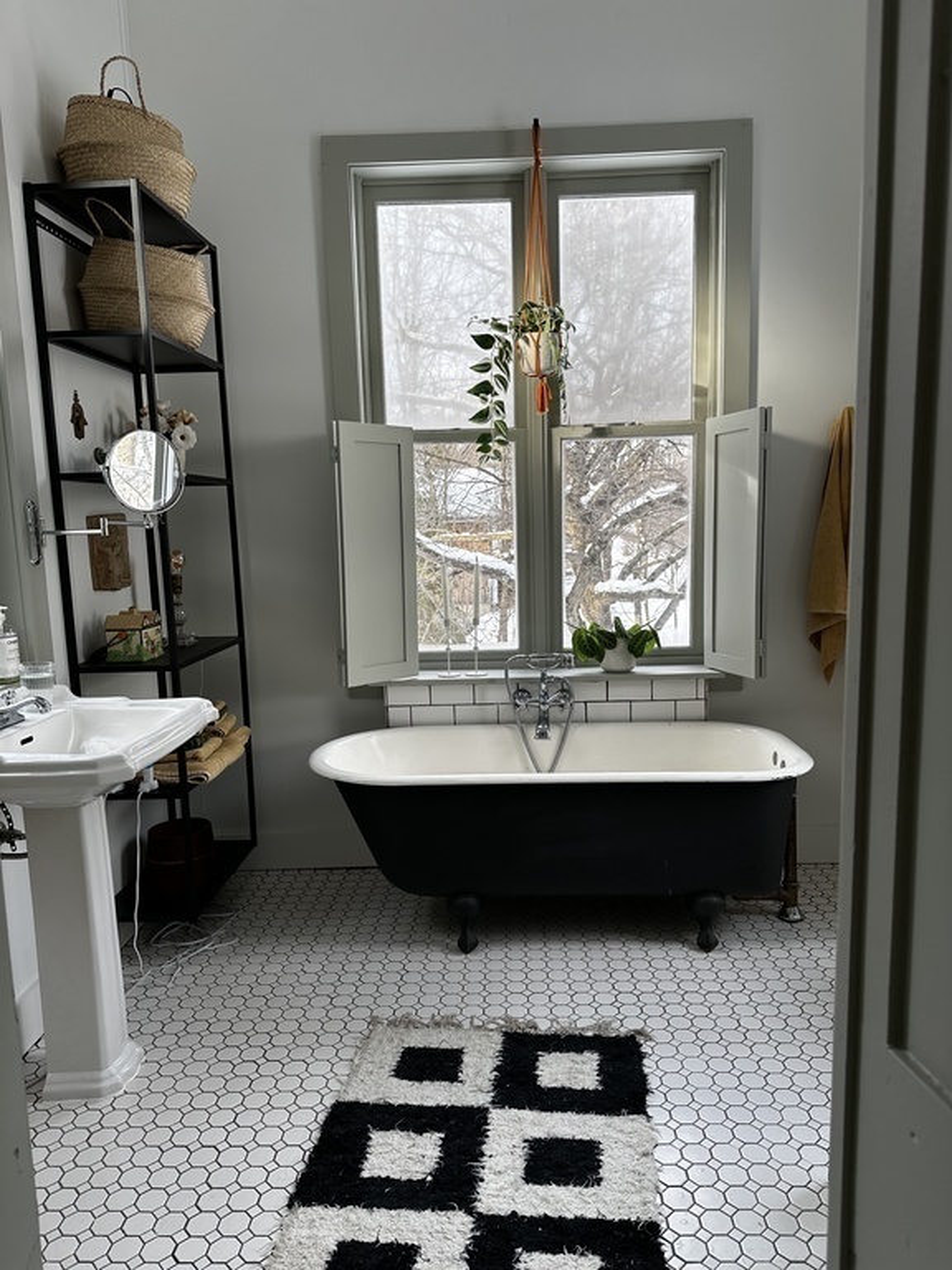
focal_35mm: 24
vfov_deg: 71.6
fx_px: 880
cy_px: 635
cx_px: 476
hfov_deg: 56.8
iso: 64
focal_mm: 6.86
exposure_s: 1/181
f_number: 1.78
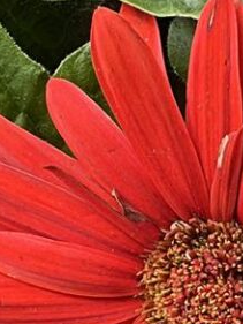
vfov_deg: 4.6
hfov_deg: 3.5
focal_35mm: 421
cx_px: 310
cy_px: 793
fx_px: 3938
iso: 25
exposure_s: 1/121
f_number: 2.8
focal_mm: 9
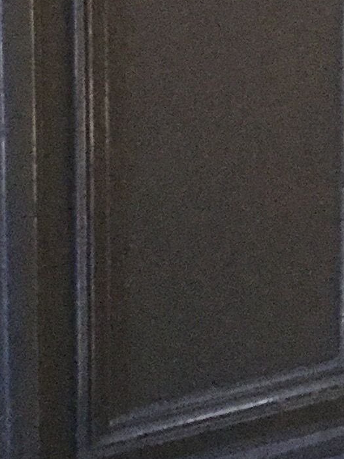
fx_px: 1909
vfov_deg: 12.8
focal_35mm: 144
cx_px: 293
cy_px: -280
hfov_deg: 10.3
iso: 320
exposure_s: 1/17
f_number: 2.4
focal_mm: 3.3
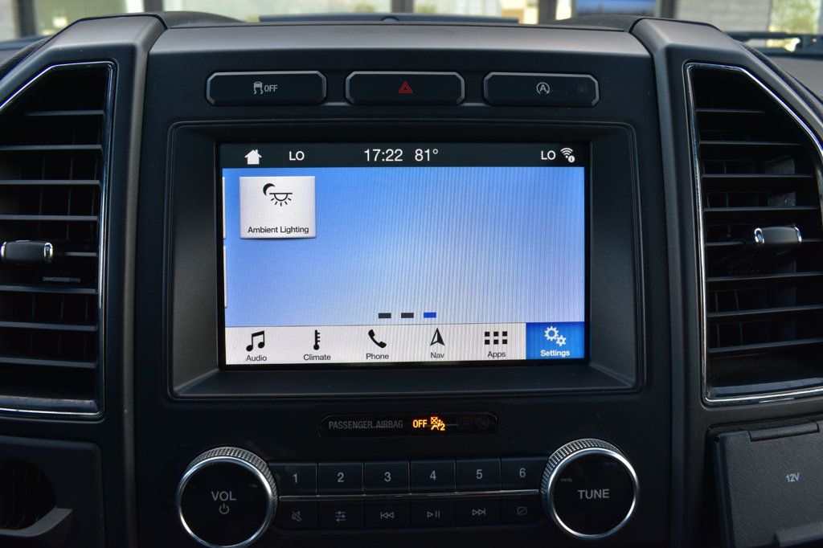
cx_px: 412
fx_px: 720
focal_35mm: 32
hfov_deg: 59.5
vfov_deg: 41.7
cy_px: 274
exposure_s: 1/60
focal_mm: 21
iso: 400
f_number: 8
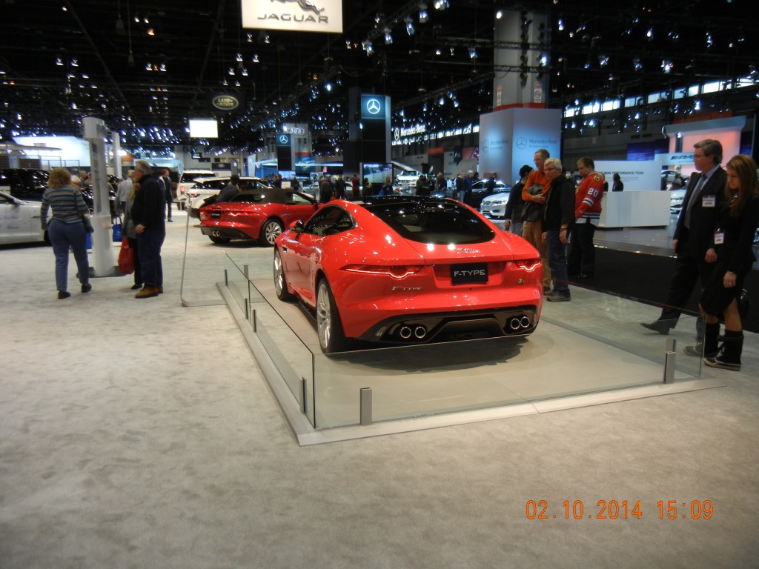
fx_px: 658
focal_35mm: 30
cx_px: 380
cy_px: 284
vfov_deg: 46.8
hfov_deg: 60.0
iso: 180
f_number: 3.5
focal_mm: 5.4
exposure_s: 1/56.4
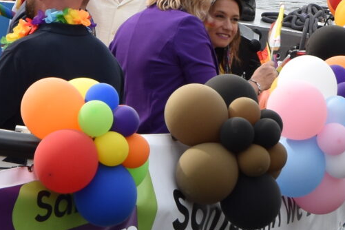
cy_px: 71
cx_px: 40
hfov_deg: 2.9
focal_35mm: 705
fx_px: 6756
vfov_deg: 2.0
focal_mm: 92
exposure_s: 1/320
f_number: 9
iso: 200
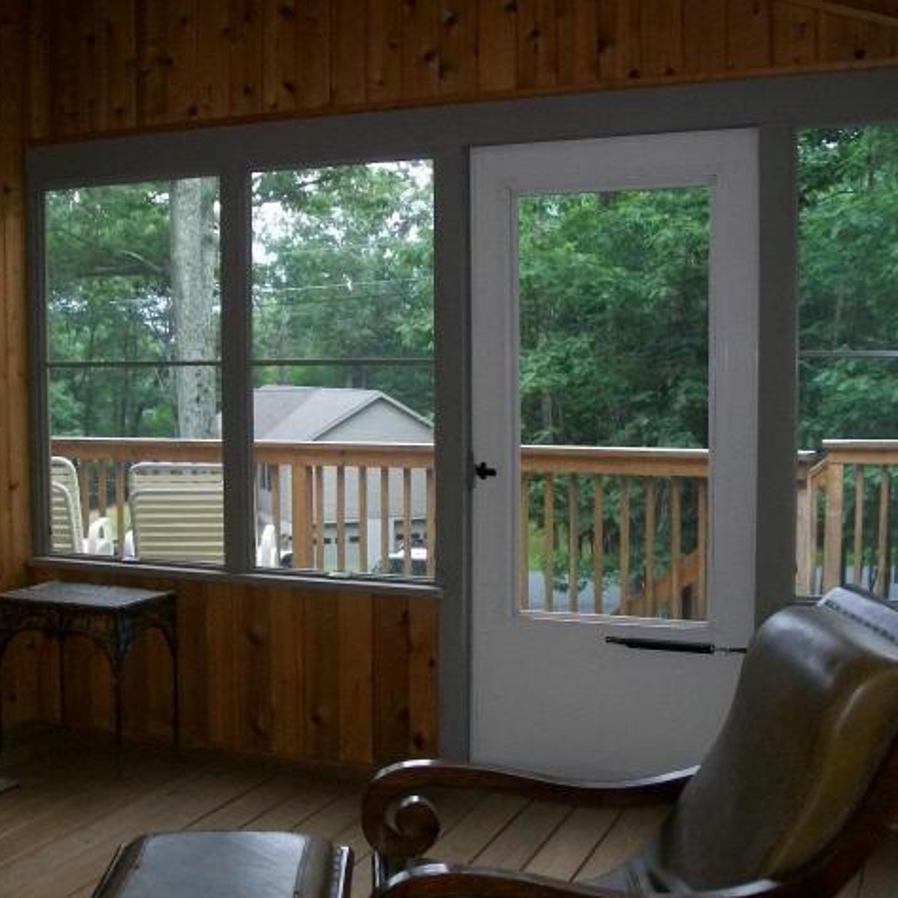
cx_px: 352
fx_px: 1262
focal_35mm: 43
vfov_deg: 39.2
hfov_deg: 39.0
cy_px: 447
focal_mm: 6
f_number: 2.7
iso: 160
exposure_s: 1/60
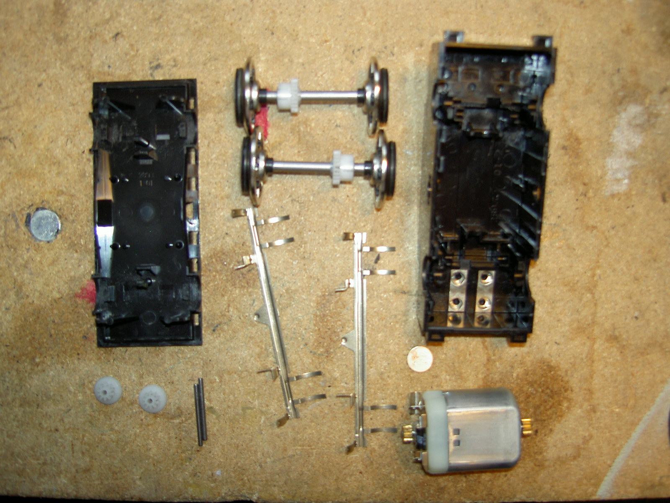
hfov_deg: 47.9
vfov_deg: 36.8
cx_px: 335
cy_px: 252
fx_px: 755
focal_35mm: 39
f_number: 2.8
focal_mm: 8
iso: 100
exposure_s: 1/59.5
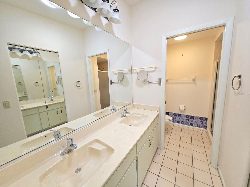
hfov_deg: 106.2
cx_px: 125
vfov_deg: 89.9
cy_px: 94
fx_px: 94
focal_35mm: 13
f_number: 2.2
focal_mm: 1.7
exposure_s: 1/60
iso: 500
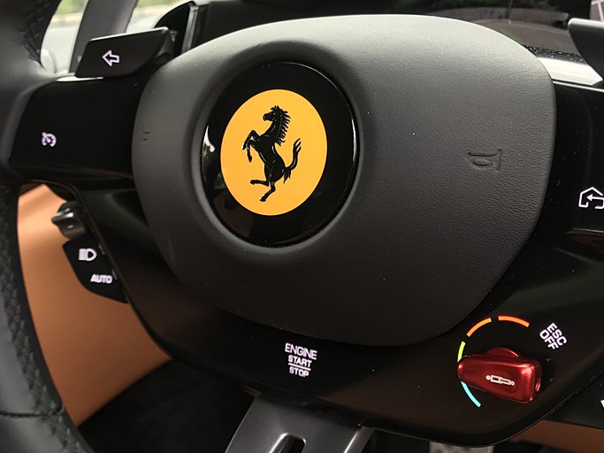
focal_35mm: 41
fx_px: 715
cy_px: 188
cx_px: 271
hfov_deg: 45.7
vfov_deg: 35.0
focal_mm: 3.99
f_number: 1.8
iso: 32
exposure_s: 1/144
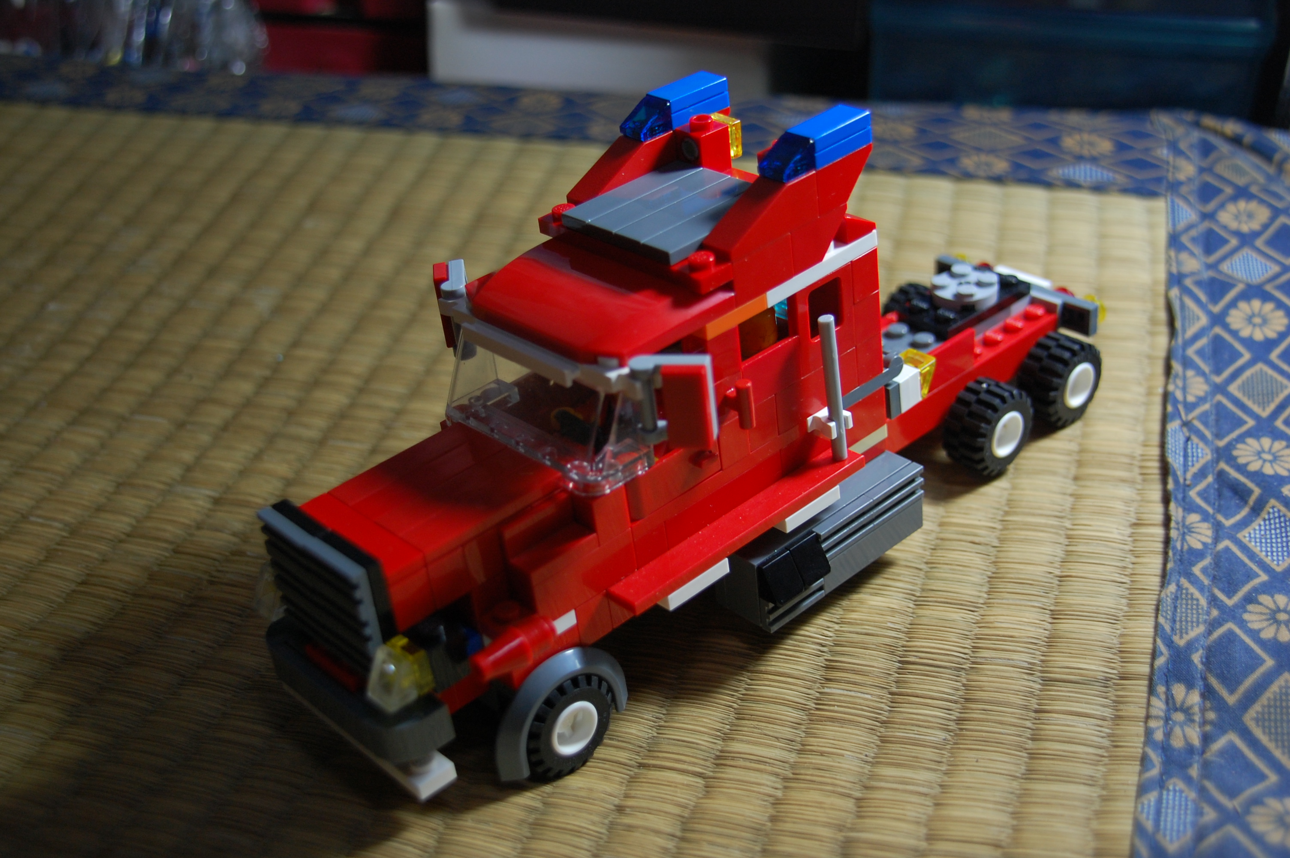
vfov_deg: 28.0
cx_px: 645
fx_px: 1718
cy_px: 429
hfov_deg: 41.1
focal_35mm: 48
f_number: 4.2
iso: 400
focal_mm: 32
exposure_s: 1/60
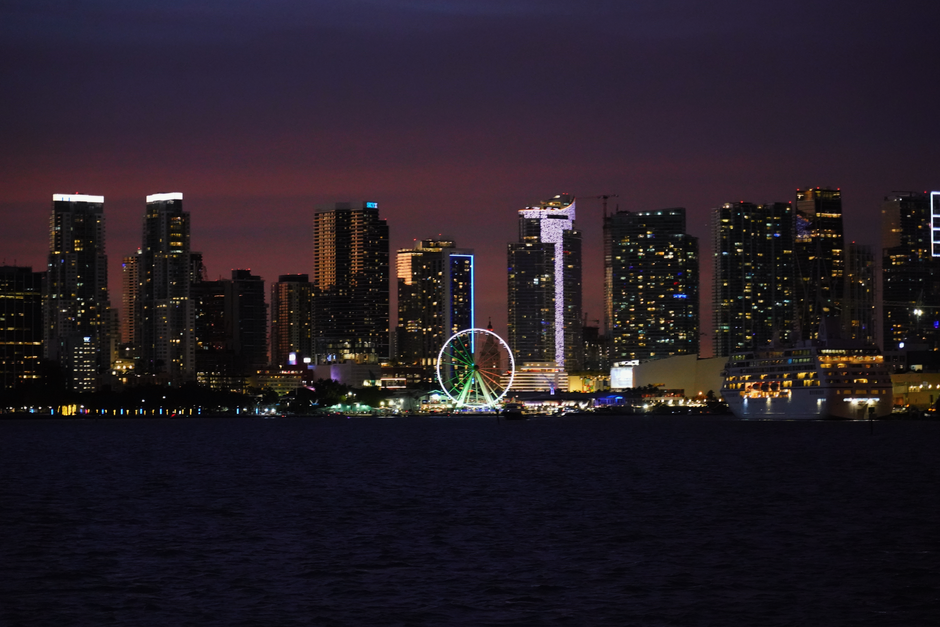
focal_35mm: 106
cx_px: 473
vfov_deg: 12.9
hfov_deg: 19.3
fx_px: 2768
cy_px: 313
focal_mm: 105
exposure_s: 1/100
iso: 12800
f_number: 4
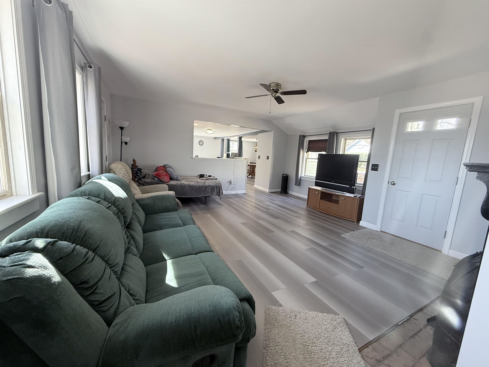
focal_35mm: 14
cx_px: 244
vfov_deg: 85.7
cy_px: 184
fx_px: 198
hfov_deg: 102.1
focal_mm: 2.22
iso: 250
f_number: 2.2
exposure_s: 1/60
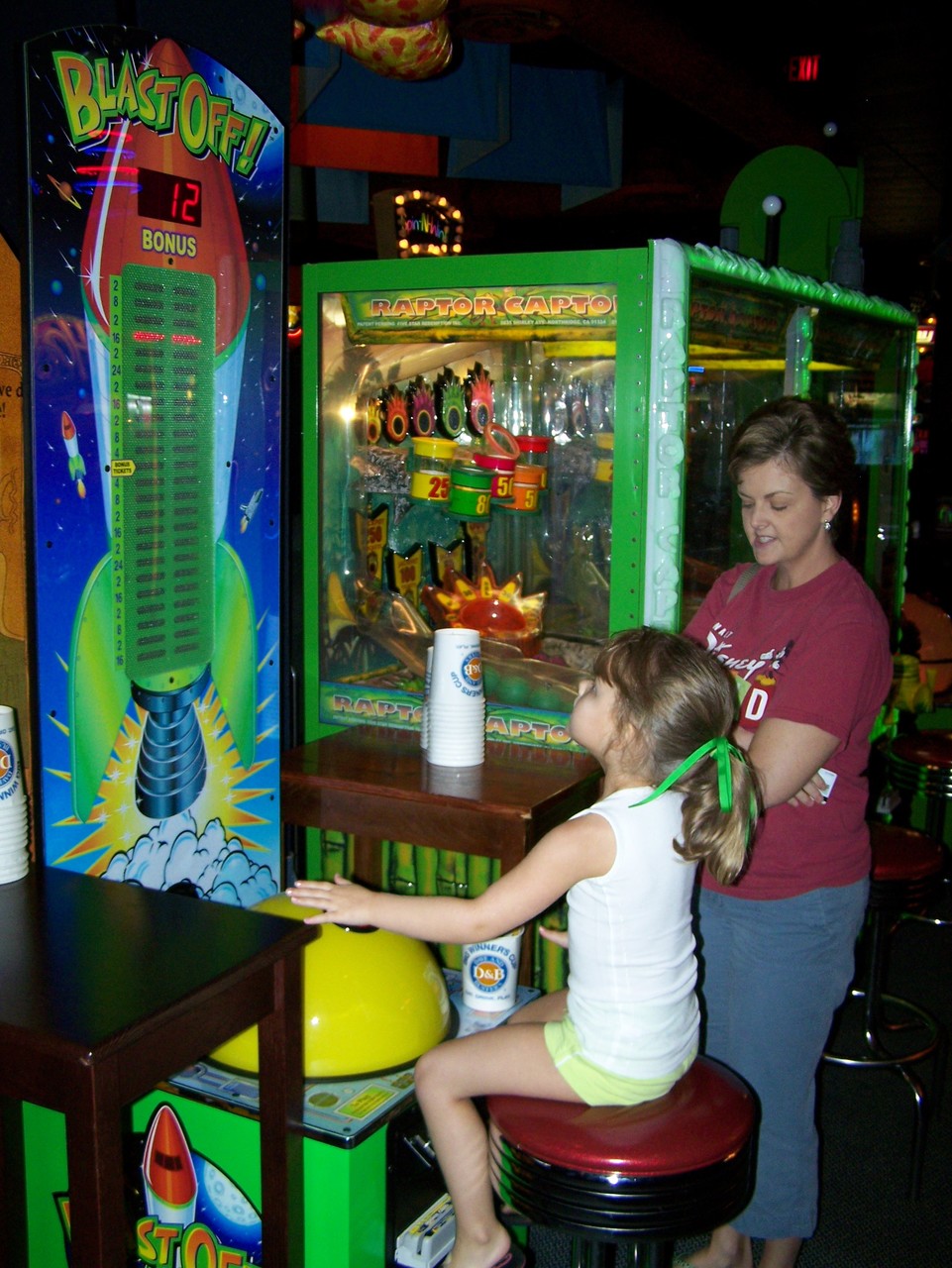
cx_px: 476
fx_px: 1392
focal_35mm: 38
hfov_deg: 37.7
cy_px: 634
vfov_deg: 49.0
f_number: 2.8
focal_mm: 6.3
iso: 160
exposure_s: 1/60
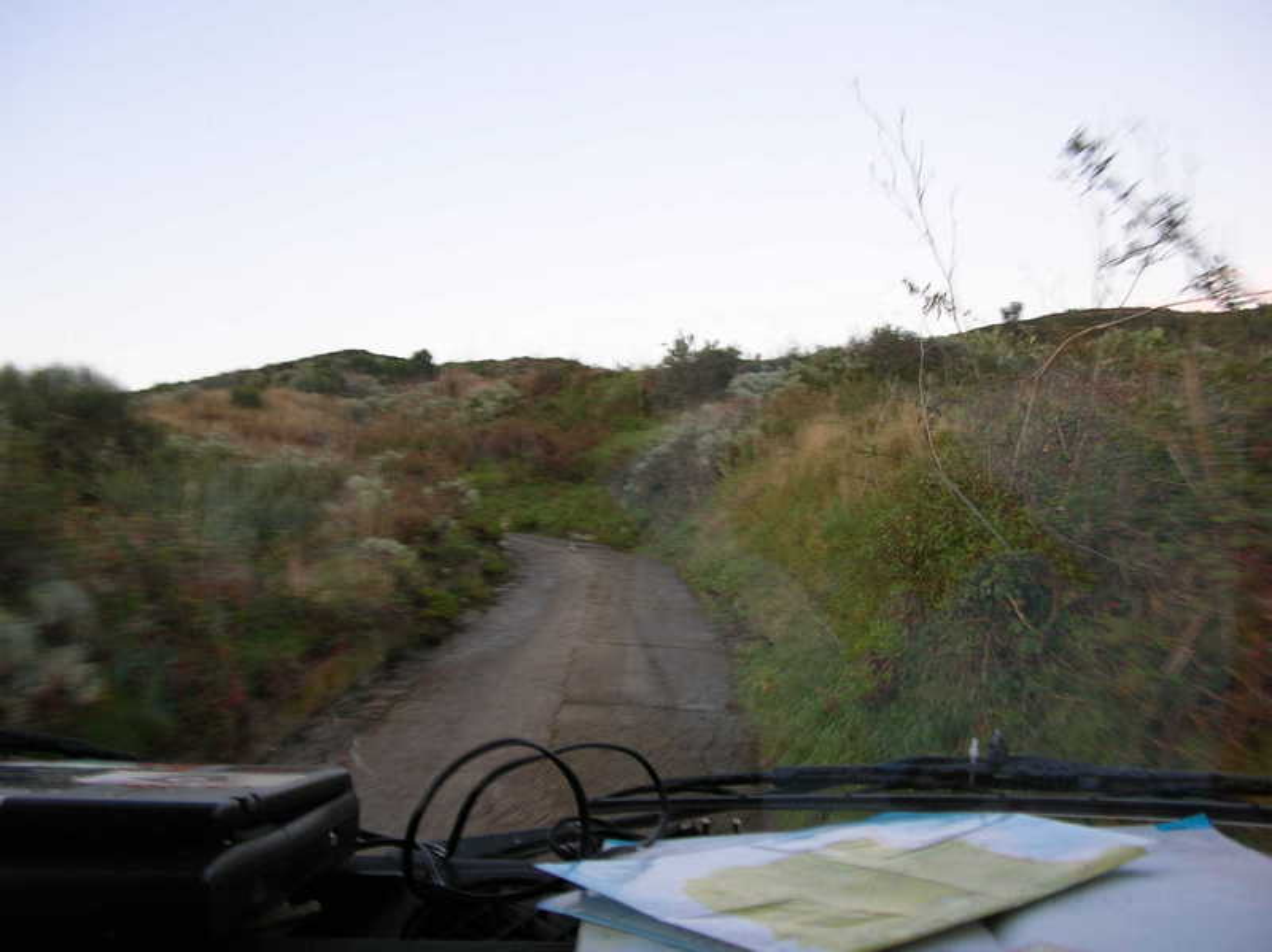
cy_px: 476
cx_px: 636
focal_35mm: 36
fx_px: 1322
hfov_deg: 51.4
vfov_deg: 39.6
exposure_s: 1/23.5
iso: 50
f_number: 2.7
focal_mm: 6
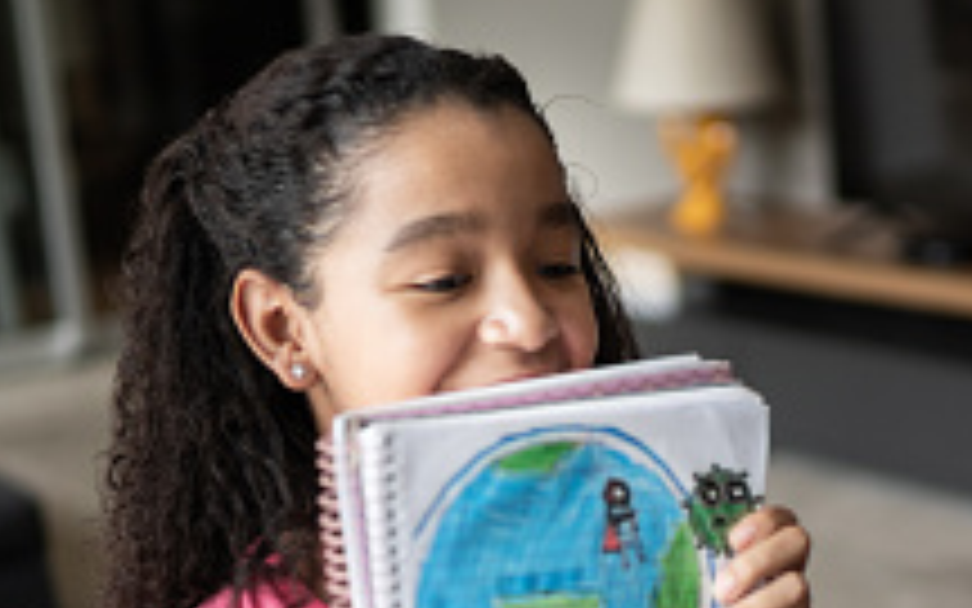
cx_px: 686
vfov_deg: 15.2
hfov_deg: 24.5
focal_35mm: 84
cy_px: 642
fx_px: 2225
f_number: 1.4
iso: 400
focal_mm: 35
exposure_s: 1/800
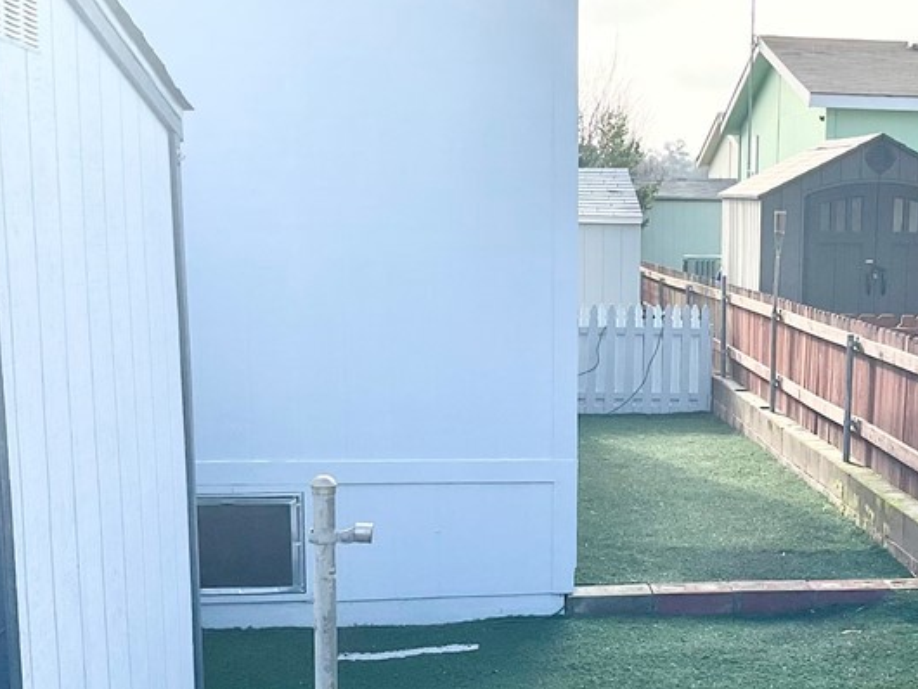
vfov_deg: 25.9
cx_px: 729
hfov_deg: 33.4
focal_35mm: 56
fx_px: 1486
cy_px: 480
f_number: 1.8
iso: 16
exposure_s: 1/719
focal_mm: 3
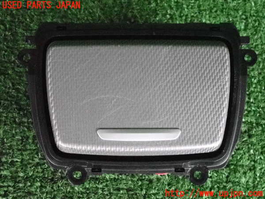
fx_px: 544
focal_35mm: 71
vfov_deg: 20.7
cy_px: 100
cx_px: 132
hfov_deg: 27.4
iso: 6400
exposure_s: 1/125
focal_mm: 12.73
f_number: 3.9
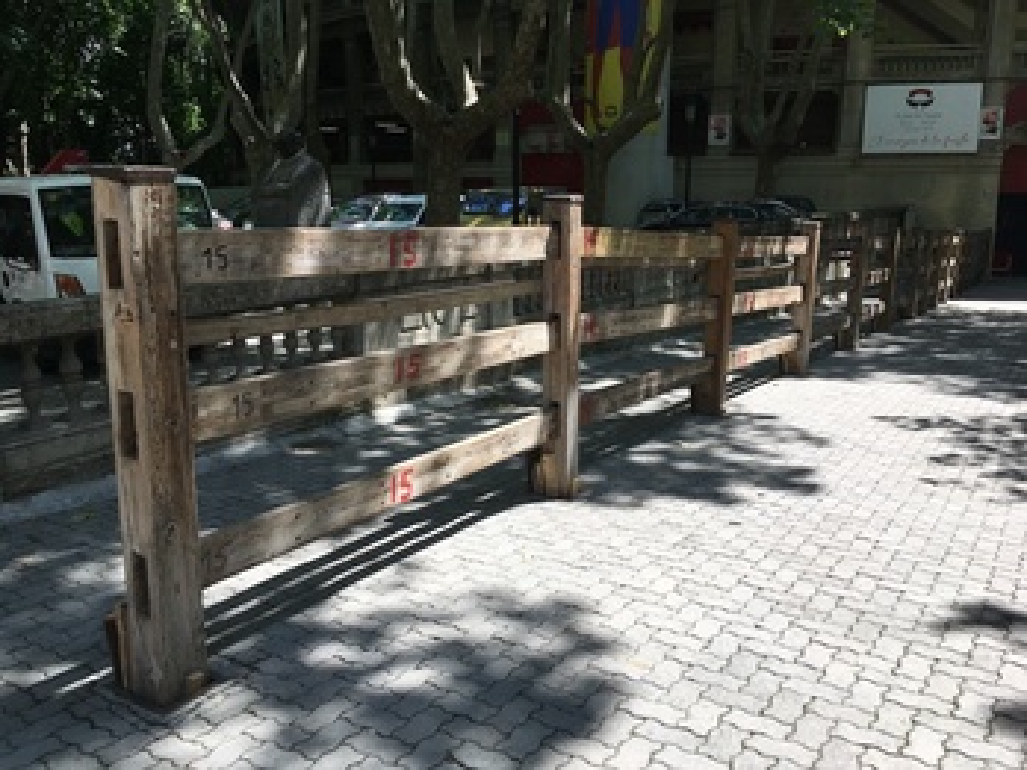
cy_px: 385
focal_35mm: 29
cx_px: 514
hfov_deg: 61.7
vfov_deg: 48.2
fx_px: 860
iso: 25
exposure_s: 1/732
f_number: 2.2
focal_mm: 4.15
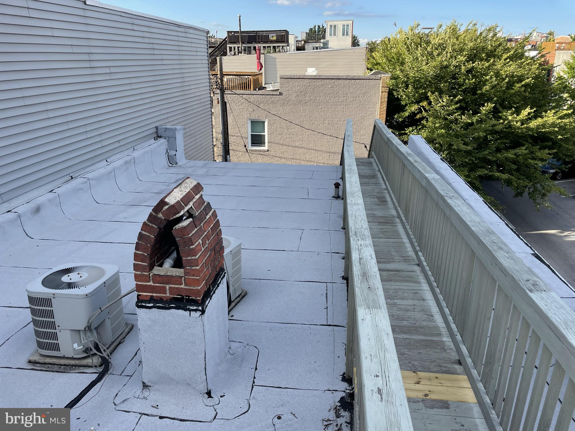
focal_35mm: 26
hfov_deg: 67.3
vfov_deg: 53.1
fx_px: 432
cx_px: 288
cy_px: 216
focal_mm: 4.2
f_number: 1.6
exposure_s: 1/812
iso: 32
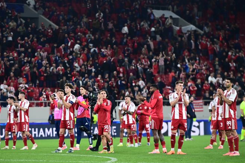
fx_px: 1368
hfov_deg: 10.2
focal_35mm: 201
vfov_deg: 6.8
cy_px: 74
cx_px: 113
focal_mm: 165
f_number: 3.2
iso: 2500
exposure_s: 1/800
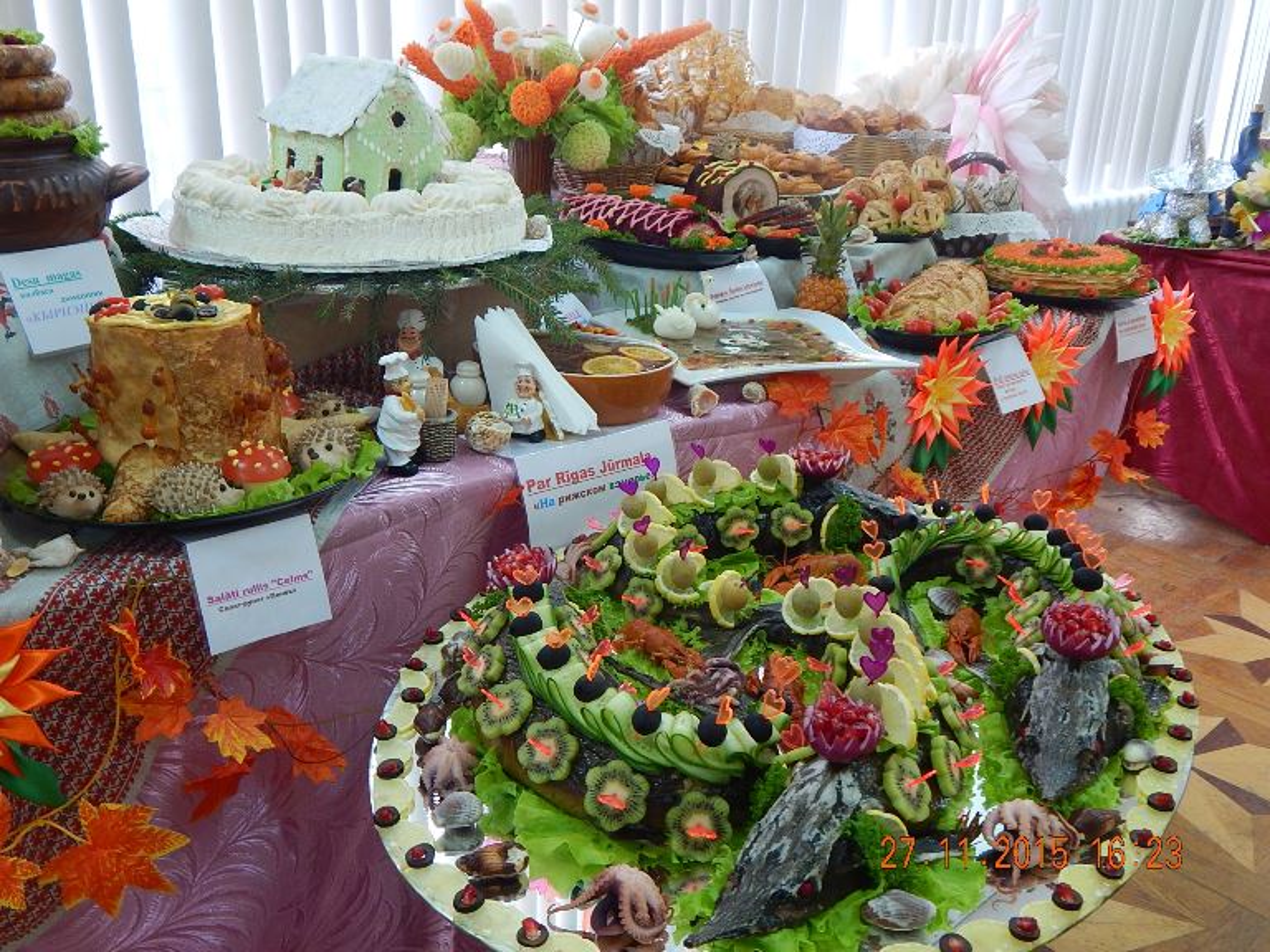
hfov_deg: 58.4
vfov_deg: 45.4
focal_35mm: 31
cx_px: 635
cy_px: 476
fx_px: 1137
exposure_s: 1/30
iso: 250
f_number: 3.2
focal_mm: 5.6
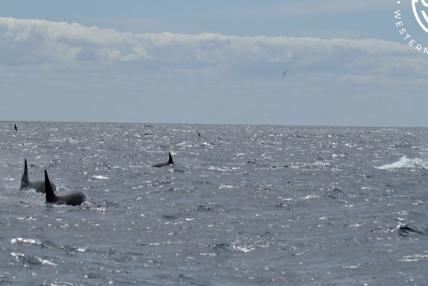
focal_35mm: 170
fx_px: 2021
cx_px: 237
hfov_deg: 12.1
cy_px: 132
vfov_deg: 8.1
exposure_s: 1/8000
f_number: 5.6
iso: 400
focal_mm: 145
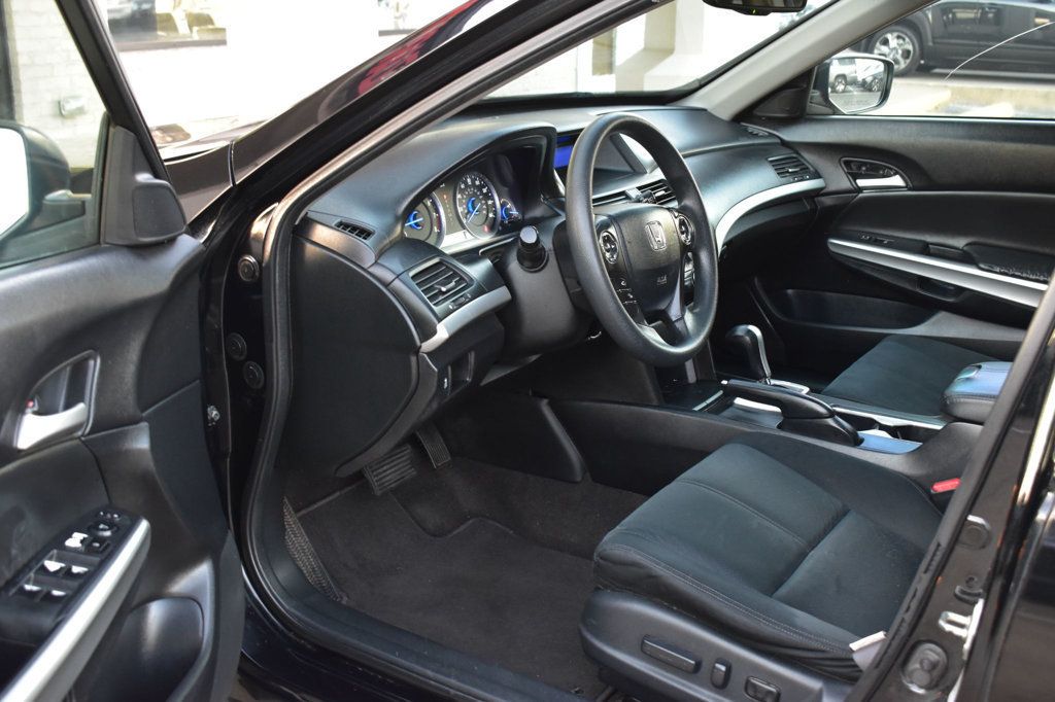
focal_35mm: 40
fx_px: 1186
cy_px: 351
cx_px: 528
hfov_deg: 47.9
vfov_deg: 33.0
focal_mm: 27
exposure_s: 1/15
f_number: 6.3
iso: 1400
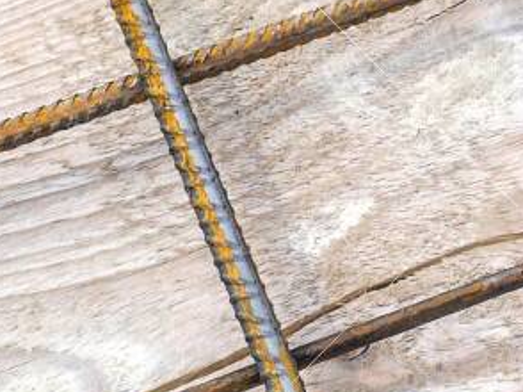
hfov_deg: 4.9
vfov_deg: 3.7
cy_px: 546
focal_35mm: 398
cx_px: 1146
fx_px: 6008
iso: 200
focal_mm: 45
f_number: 8
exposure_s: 1/160
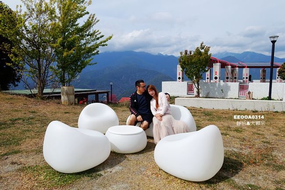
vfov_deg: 53.1
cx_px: 142
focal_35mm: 24
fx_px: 190
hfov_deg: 73.8
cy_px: 95
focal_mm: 8.8
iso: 125
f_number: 4
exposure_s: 1/200
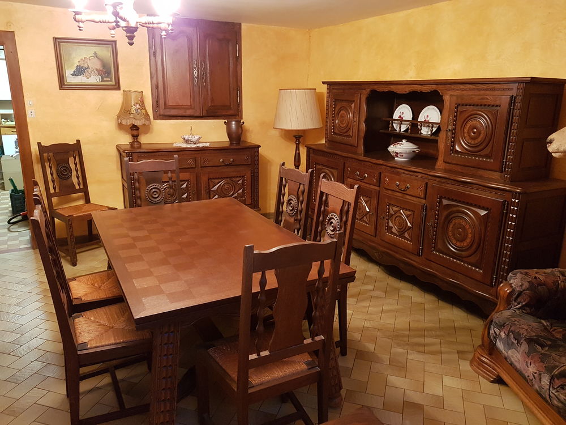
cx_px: 283
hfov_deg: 67.3
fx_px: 425
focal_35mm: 26
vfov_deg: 53.1
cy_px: 212
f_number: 1.7
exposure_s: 1/10
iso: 250
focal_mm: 4.2
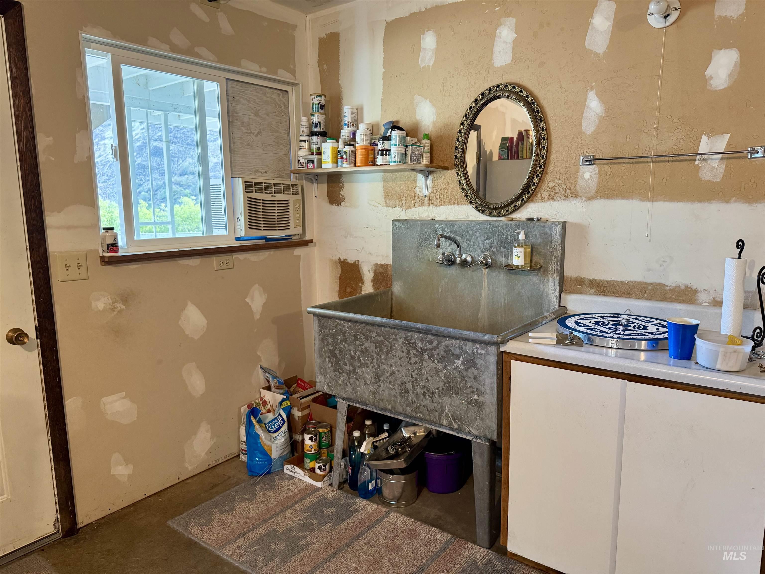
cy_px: 287
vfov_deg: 56.8
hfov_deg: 71.6
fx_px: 530
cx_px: 382
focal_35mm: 24
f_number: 1.78
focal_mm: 6.76
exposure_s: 1/60
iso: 400
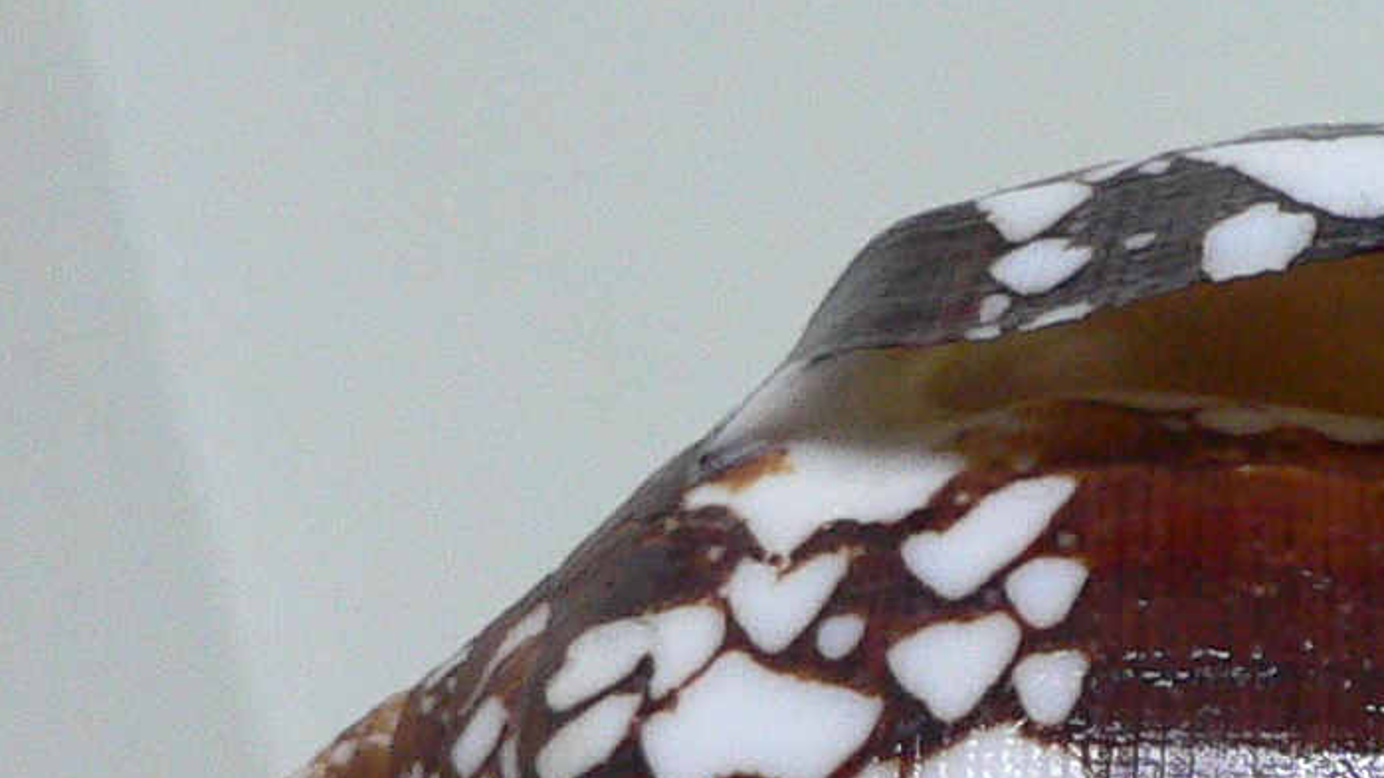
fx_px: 4036
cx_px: 1978
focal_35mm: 110
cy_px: 748
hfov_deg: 17.7
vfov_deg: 10.9
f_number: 2.8
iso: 200
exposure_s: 1/40
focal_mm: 4.6
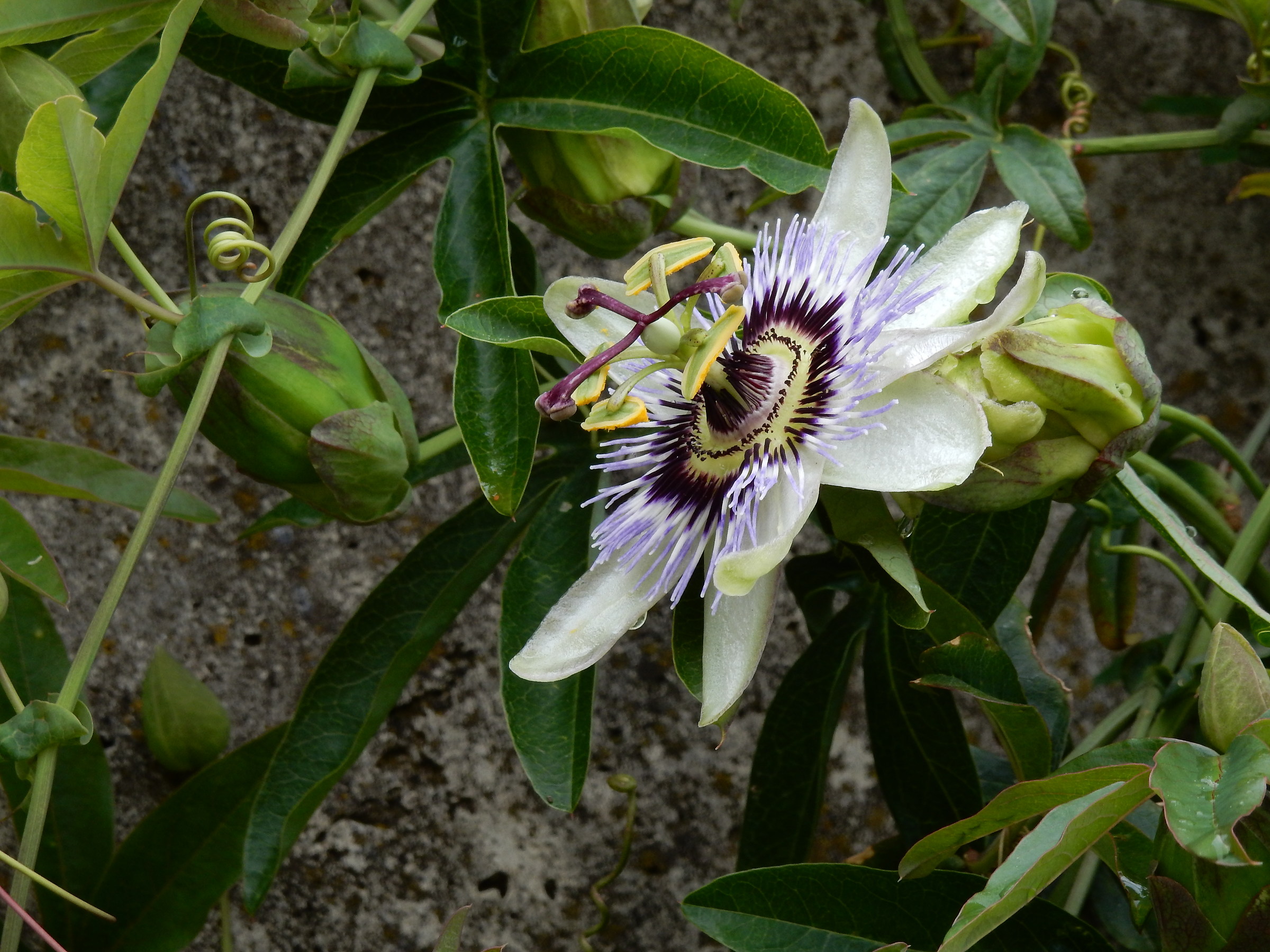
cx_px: 635
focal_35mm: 193
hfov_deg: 10.2
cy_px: 476
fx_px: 7081
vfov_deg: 7.7
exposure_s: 1/60
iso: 125
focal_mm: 34.5
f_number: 6.3
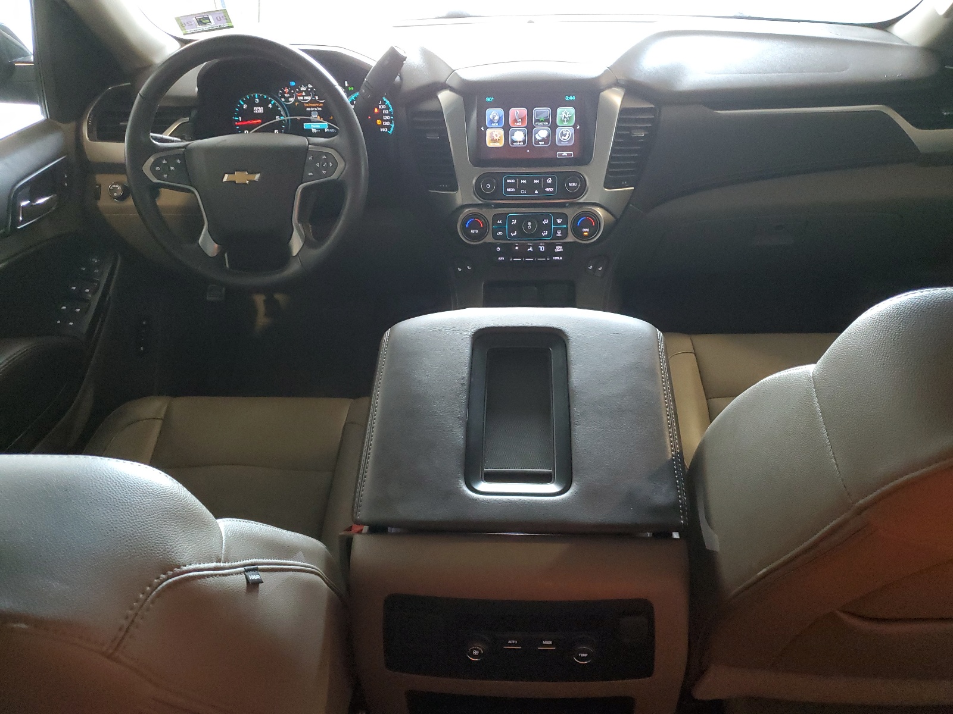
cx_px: 476
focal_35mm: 26
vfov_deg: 53.1
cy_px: 357
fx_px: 716
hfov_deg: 67.3
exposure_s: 1/60.2
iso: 392
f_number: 1.5
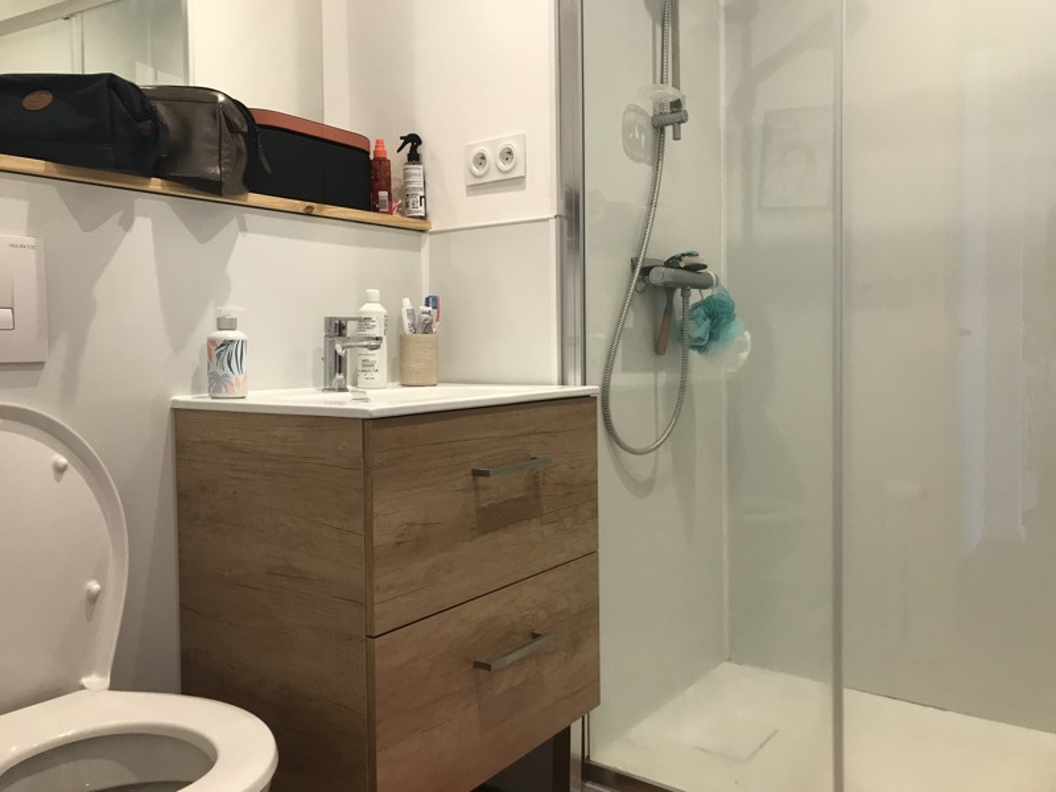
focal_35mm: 28
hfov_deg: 63.4
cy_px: 396
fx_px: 854
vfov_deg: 49.7
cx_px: 528
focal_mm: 3.99
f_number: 1.8
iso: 25
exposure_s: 1/33
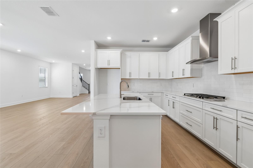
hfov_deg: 100.4
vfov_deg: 77.3
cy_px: 84
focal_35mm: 15
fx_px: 105
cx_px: 126
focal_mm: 10
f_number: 7.1
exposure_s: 1/10
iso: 100
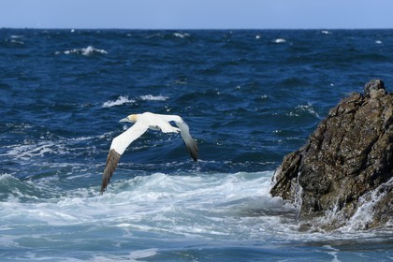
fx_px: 2183
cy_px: 131
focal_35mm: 200
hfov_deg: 10.3
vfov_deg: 6.9
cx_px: 196
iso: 400
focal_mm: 200
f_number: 11
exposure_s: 1/1600
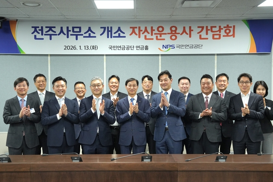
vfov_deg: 28.1
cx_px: 136
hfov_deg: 41.1
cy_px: 91
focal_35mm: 48
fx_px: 364
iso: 2500
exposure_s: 1/250
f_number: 4.5
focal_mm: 48
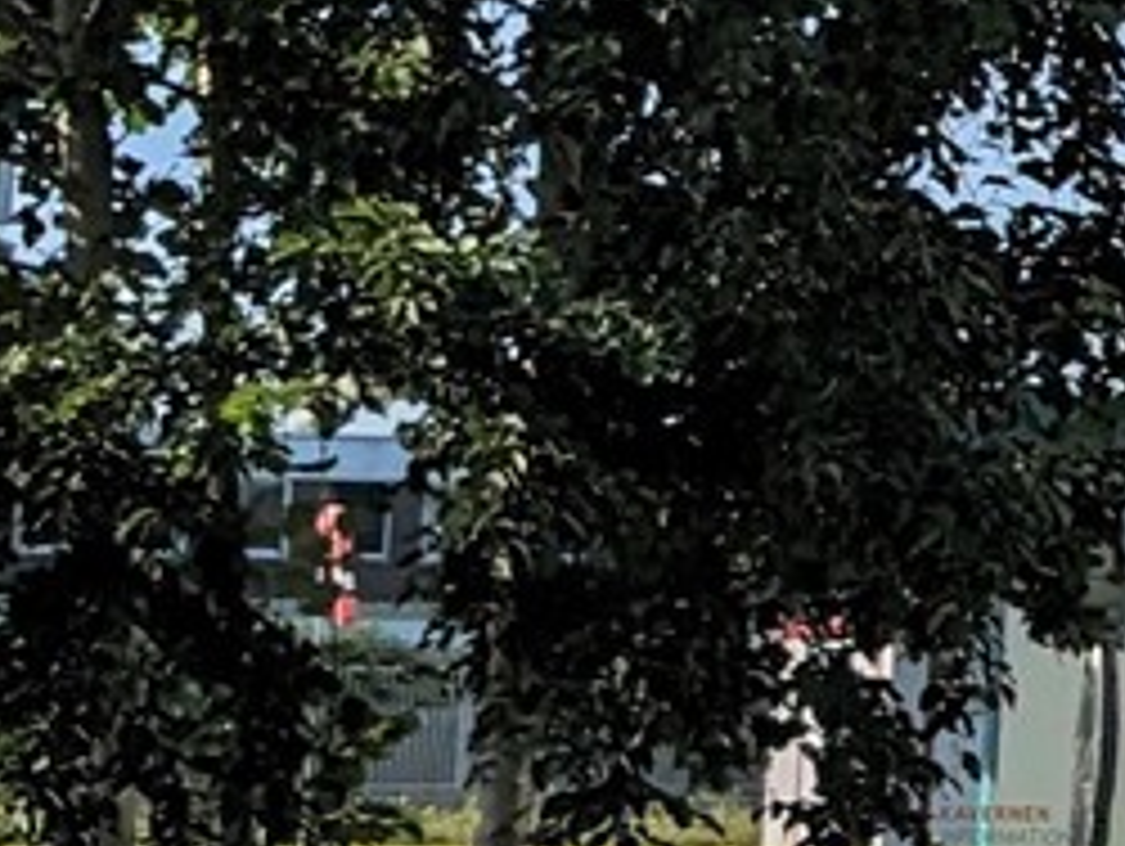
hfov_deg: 8.7
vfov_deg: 7.1
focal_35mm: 207
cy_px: -346
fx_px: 6734
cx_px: 2655
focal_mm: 4.38
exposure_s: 1/5848
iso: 60
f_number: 1.73
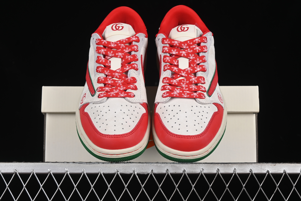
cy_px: 100
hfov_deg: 27.0
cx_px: 150
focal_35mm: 75
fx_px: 627
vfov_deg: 18.2
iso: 160
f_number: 8
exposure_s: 1/80
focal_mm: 50
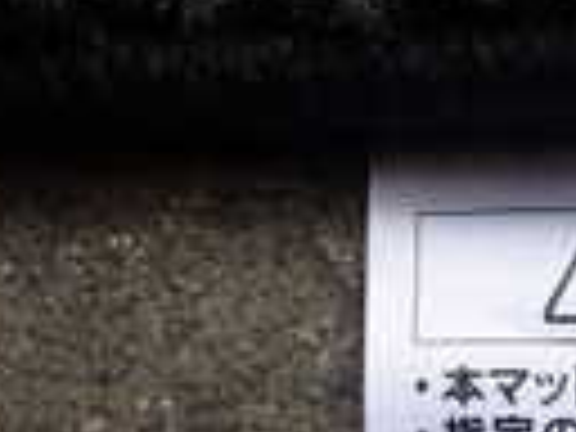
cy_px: 698
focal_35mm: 117
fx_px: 1947
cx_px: 706
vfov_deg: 11.9
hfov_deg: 16.1
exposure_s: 1/200
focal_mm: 4.5
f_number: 2.8
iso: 100
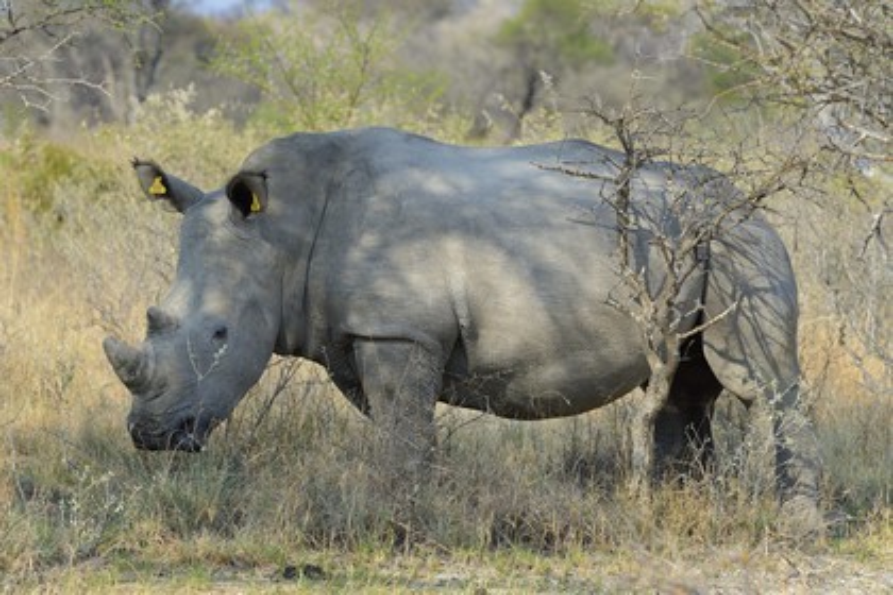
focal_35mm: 270
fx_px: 6697
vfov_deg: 5.1
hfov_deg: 7.6
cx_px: 446
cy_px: 298
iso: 400
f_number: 9
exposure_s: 1/500
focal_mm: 270
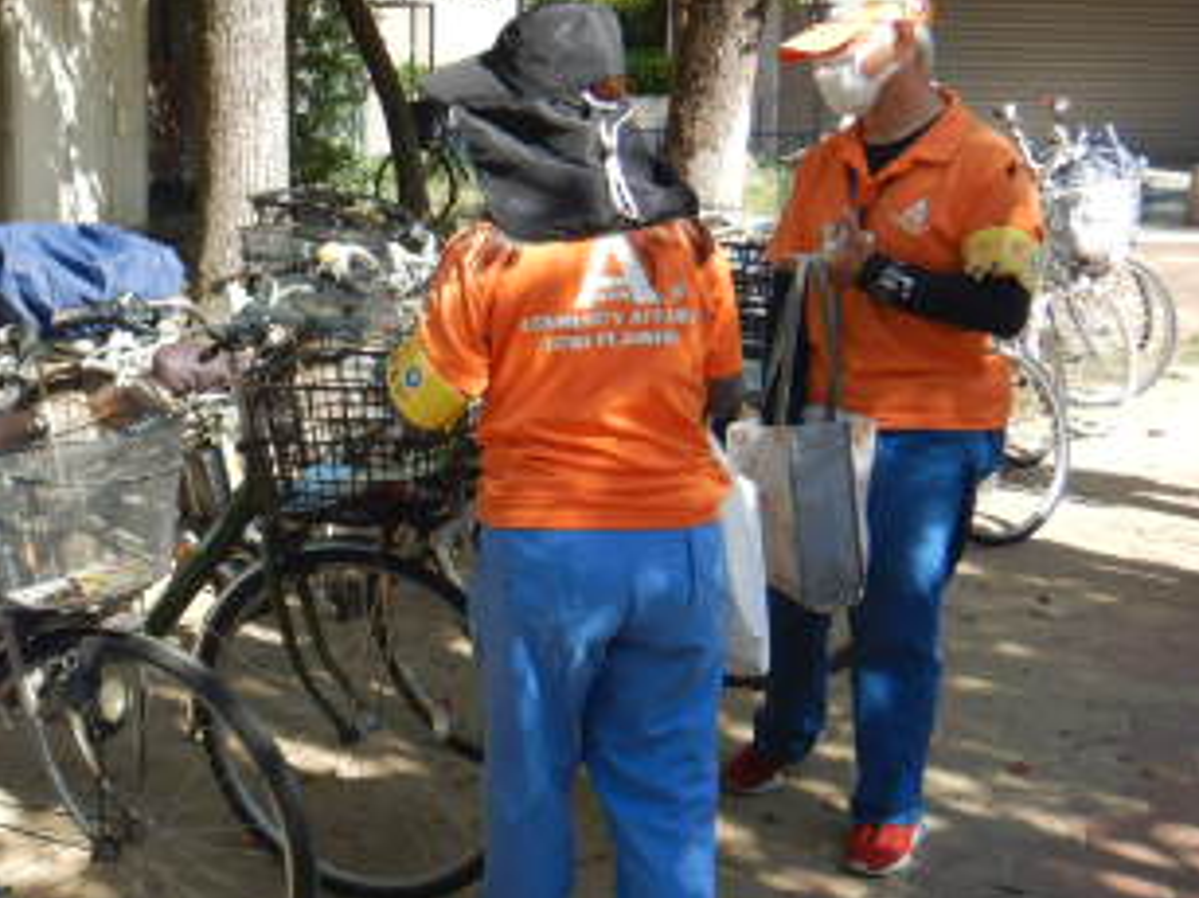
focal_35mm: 50
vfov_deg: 29.1
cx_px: 242
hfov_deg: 36.9
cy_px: 449
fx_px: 1731
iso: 125
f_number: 2.8
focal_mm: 4.3
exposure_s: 1/640
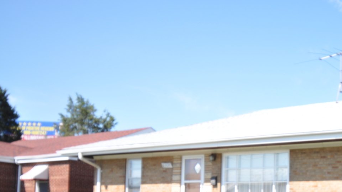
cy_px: 185
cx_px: 287
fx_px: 481
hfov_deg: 37.4
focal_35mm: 53
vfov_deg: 21.9
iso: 250
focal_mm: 20
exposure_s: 1/320
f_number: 6.3
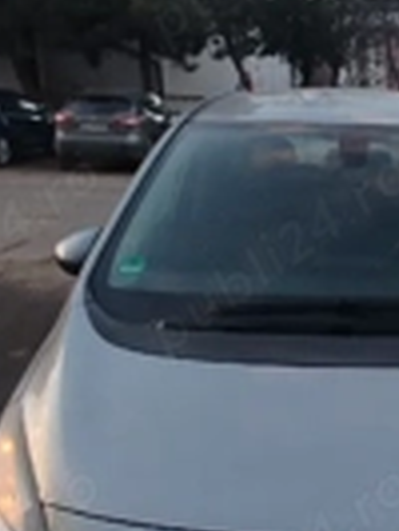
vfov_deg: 41.9
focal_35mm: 45
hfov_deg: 30.8
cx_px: 359
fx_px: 690
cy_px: 303
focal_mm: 1.65
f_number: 2.2
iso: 50
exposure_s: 1/119
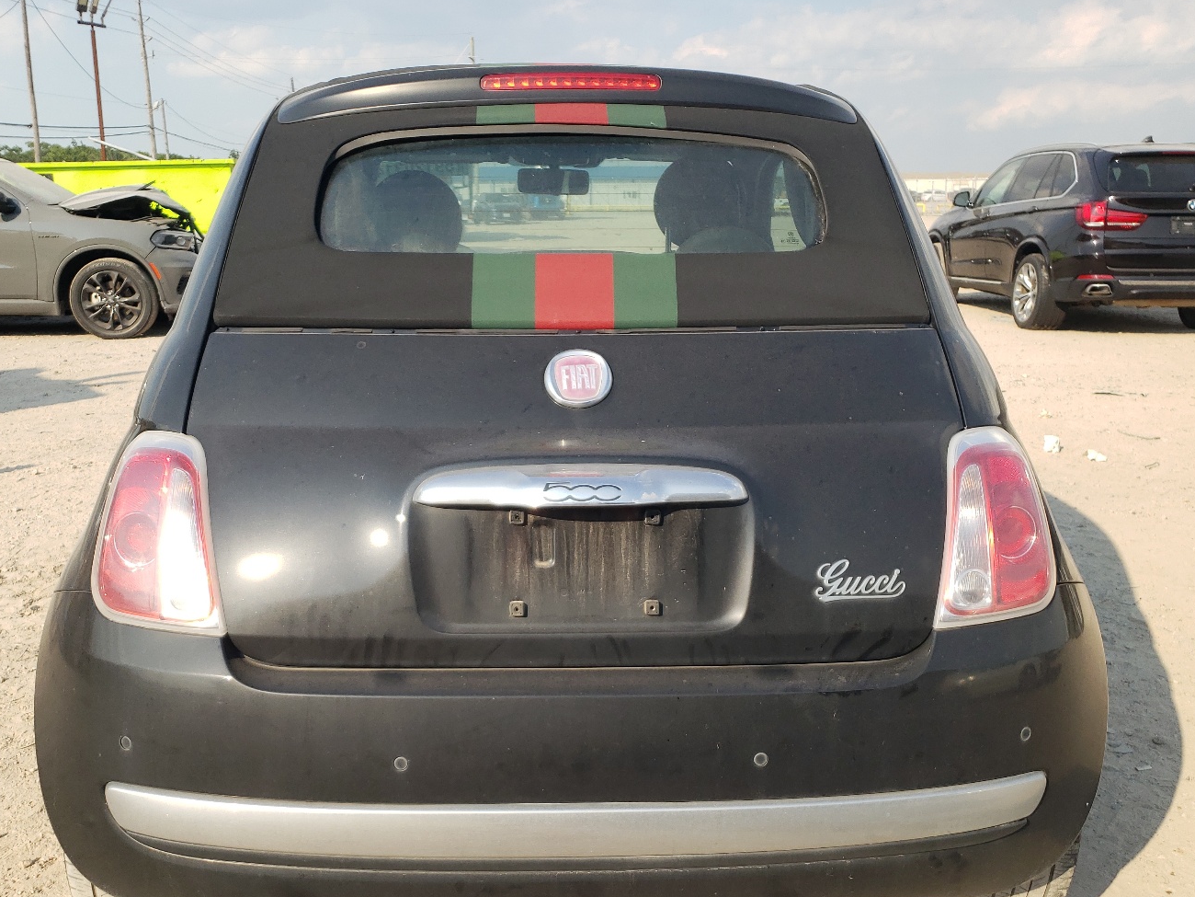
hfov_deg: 56.8
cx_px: 590
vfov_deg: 44.0
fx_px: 1105
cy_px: 514
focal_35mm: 32
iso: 50
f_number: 1.5
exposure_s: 1/1667
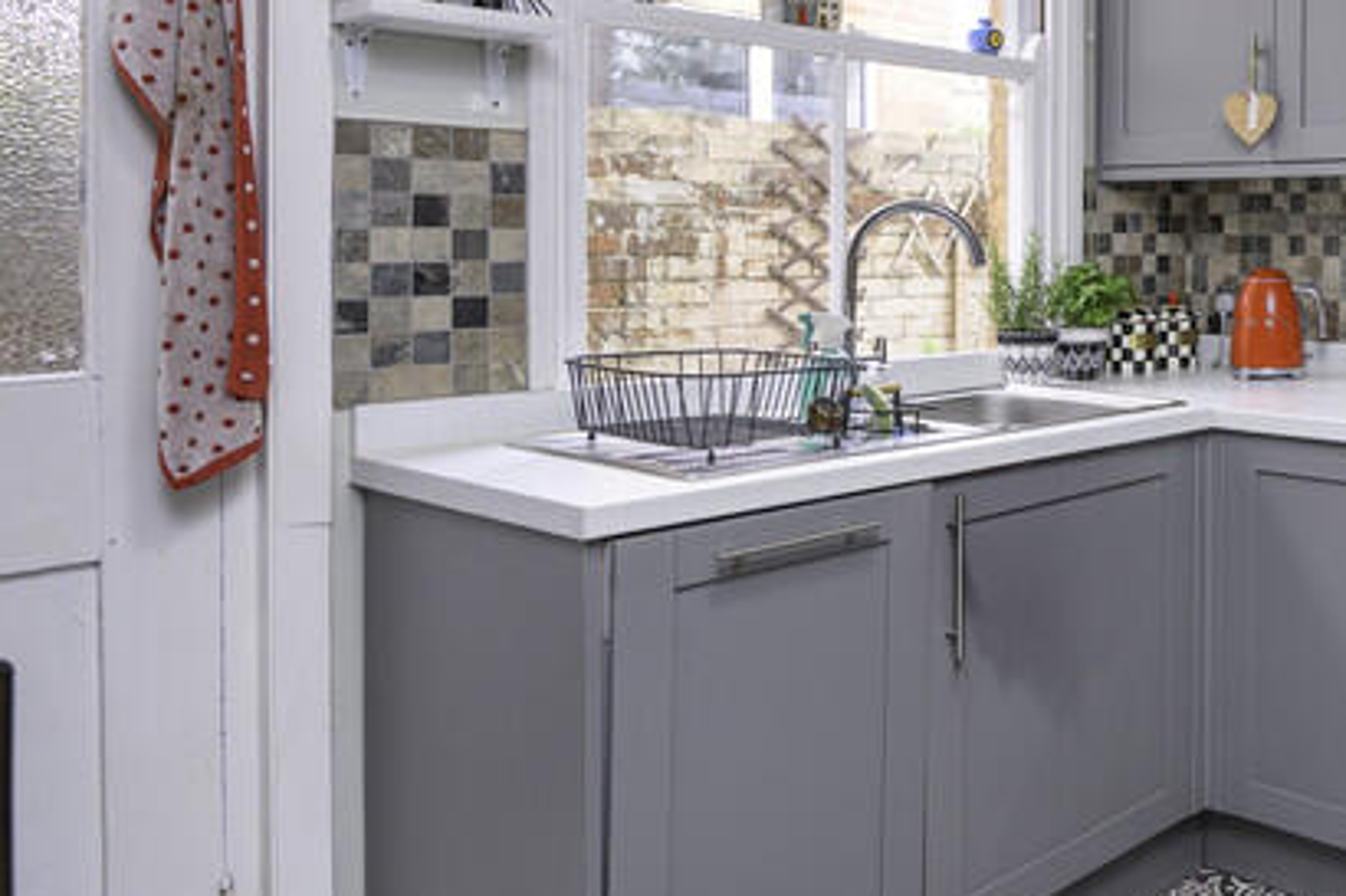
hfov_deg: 44.8
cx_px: 1392
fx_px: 1308
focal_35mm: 35
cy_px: 251
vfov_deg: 37.1
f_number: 8
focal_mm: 14
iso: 320
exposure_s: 1/60
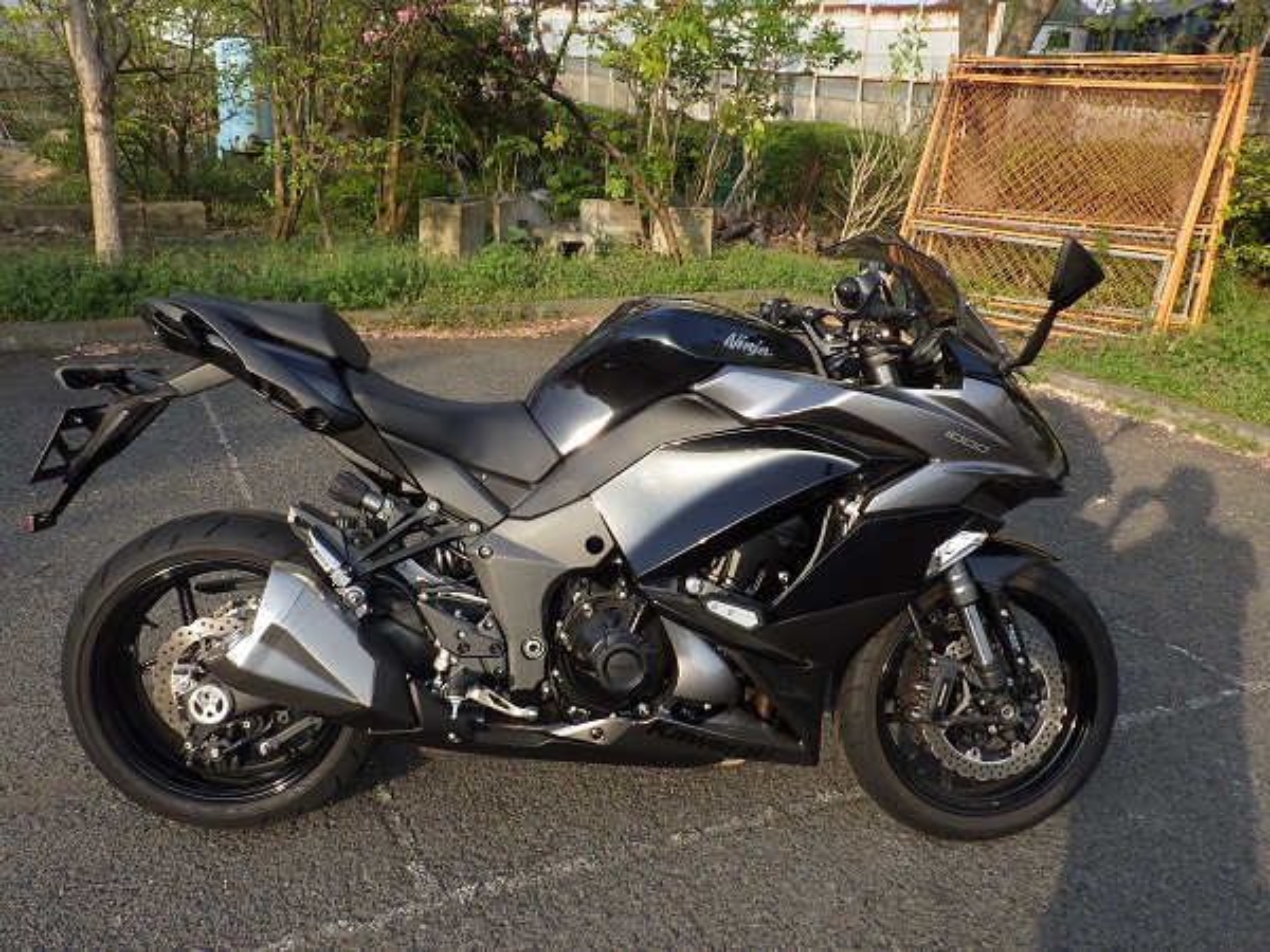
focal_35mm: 28
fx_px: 1027
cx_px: 635
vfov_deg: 49.7
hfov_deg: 63.4
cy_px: 476
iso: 125
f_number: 4.2
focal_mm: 5
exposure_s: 1/320
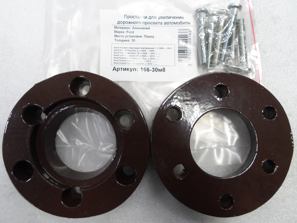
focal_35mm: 25
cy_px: 112
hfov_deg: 69.4
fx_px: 214
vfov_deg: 54.9
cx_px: 148
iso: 200
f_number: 2.5
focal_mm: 4.5
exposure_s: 1/30
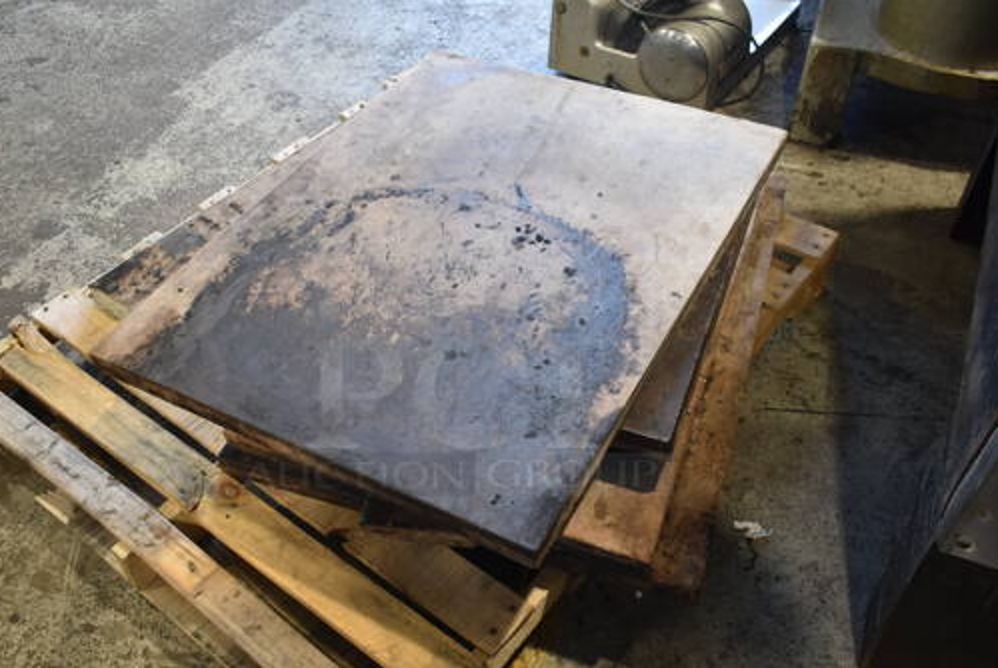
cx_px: 452
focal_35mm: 33
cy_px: 390
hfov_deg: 57.1
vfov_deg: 39.9
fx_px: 916
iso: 450
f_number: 3.5
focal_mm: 18
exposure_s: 1/30
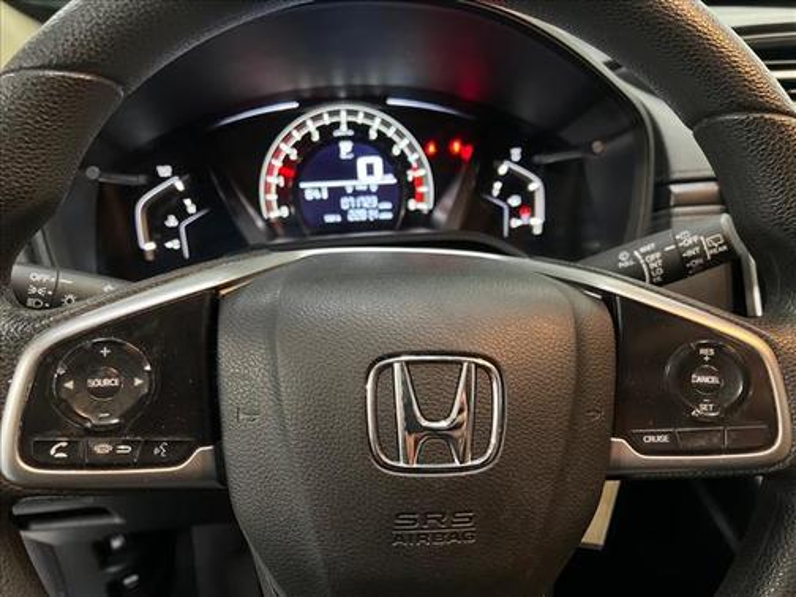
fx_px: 598
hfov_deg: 67.3
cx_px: 398
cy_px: 298
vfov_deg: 53.1
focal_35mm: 26
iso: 640
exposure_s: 1/40
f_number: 1.5
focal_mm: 5.7
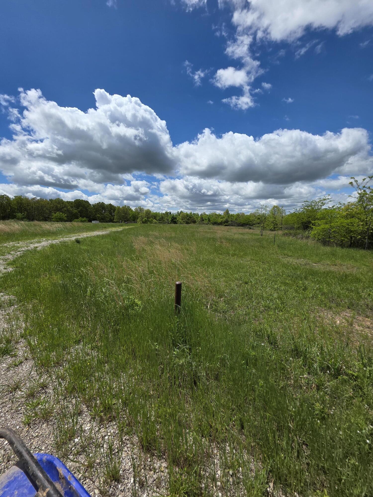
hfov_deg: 89.9
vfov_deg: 106.2
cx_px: 186
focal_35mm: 13
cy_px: 248
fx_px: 187
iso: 40
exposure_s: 1/4125
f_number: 1.9
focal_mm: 2.2
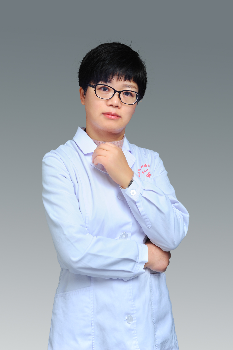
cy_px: 175
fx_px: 486
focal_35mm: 50
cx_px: 116
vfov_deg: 39.6
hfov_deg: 27.0
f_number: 7.1
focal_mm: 50
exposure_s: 1/160
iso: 200
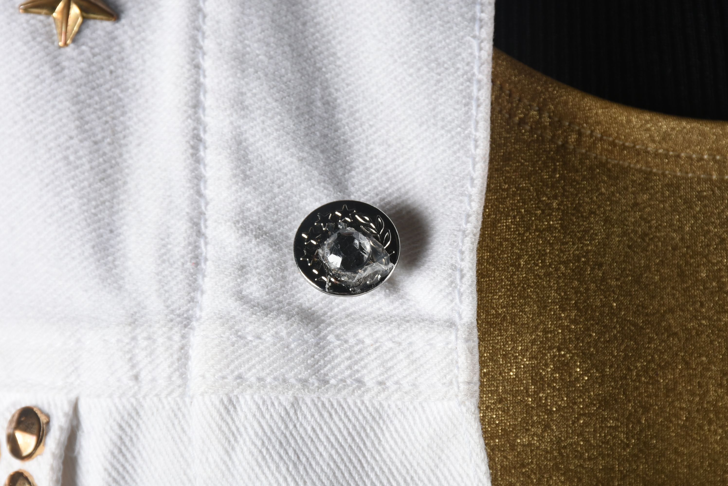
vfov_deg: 6.6
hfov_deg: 9.8
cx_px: 364
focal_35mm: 210
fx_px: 4250
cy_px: 243
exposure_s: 1/125
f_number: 14
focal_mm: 140
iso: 200
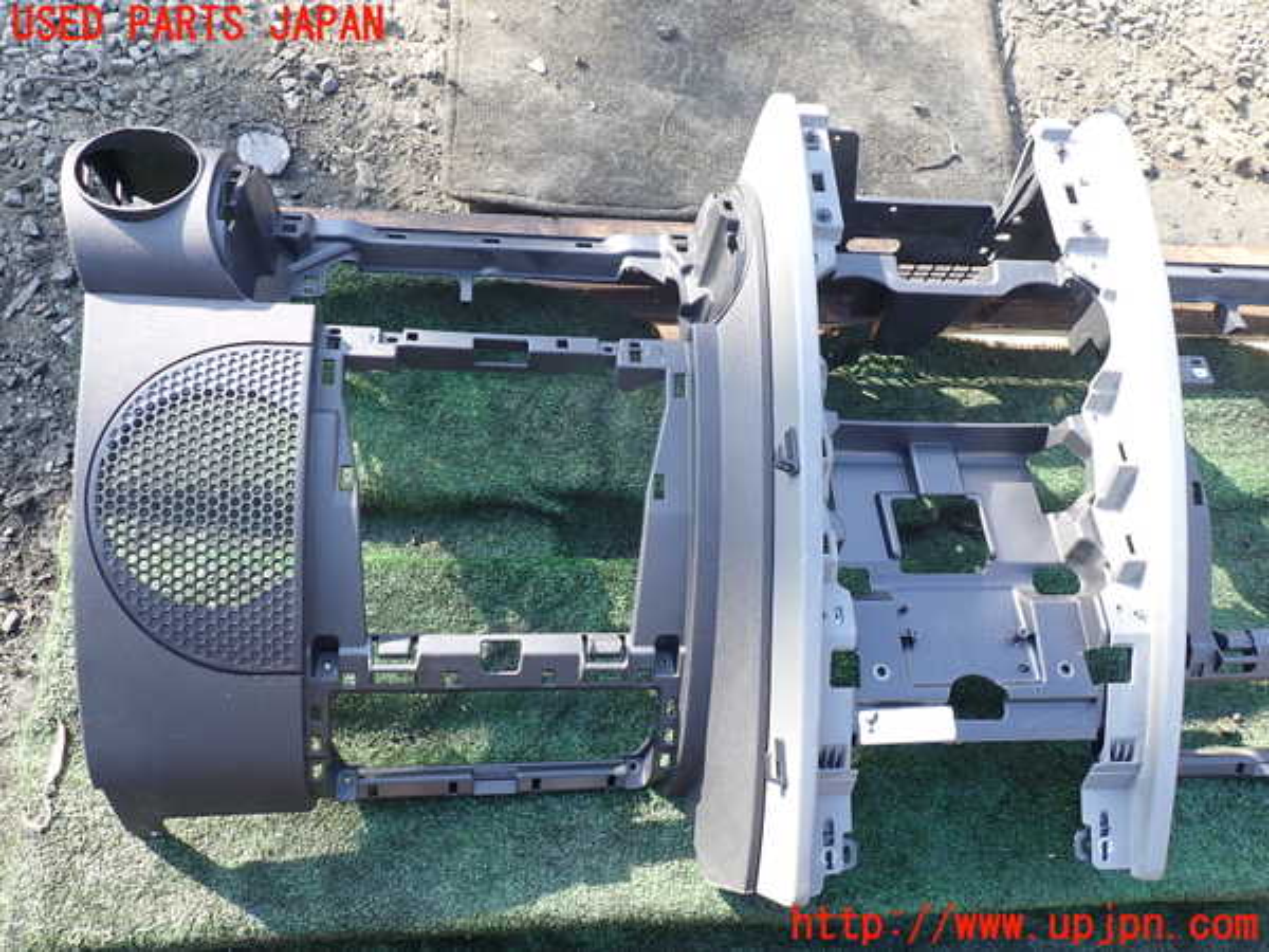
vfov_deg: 54.9
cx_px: 634
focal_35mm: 25
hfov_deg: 69.4
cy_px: 476
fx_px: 916
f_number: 2.8
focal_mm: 4.5
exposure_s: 1/100
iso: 100
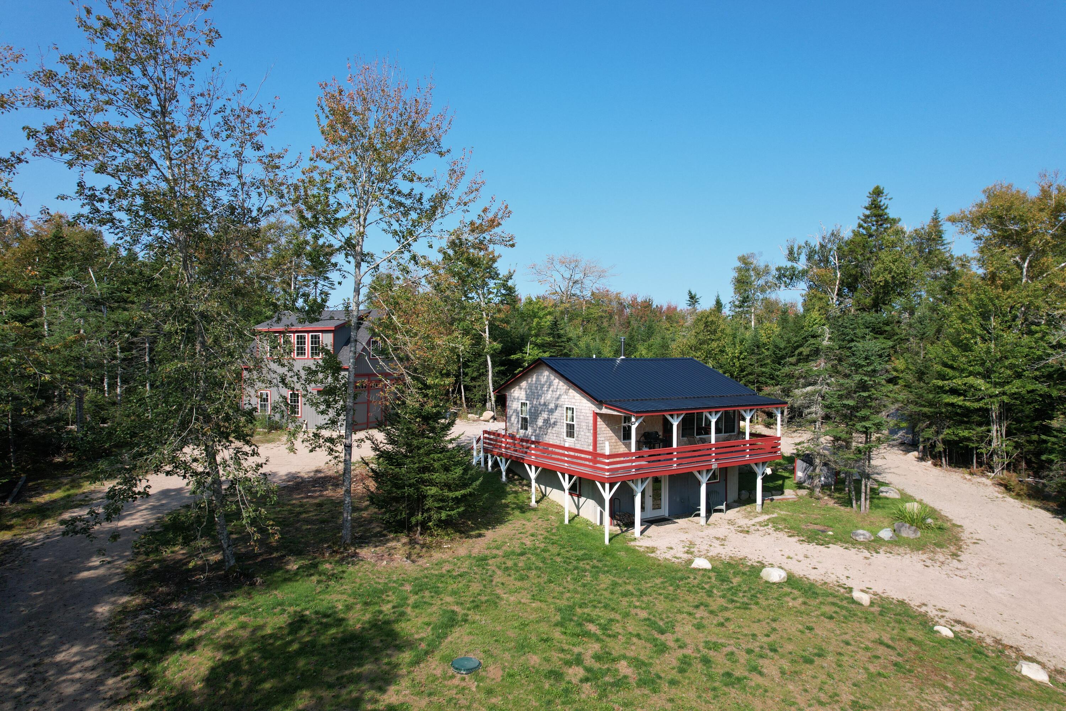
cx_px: 533
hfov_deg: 78.6
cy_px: 356
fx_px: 651
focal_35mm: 22
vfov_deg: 57.2
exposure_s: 1/1500
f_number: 2.8
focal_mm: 8.38
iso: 110
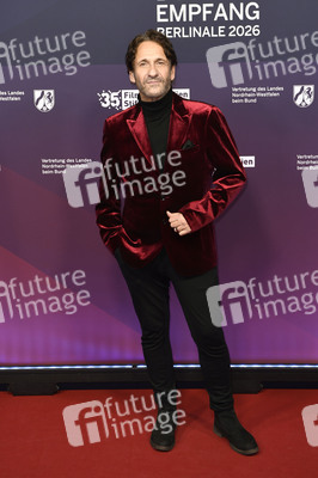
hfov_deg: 21.9
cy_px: 239
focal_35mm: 62
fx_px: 823
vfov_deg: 32.4
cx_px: 159
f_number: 5
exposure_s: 1/200
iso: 800
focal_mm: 62
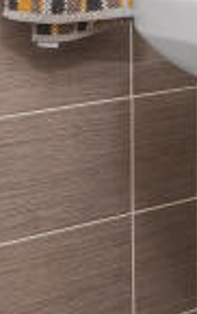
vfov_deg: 17.9
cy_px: -106
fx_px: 925
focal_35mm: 108
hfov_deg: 12.1
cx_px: 152
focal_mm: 15
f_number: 8
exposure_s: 1/50
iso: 100
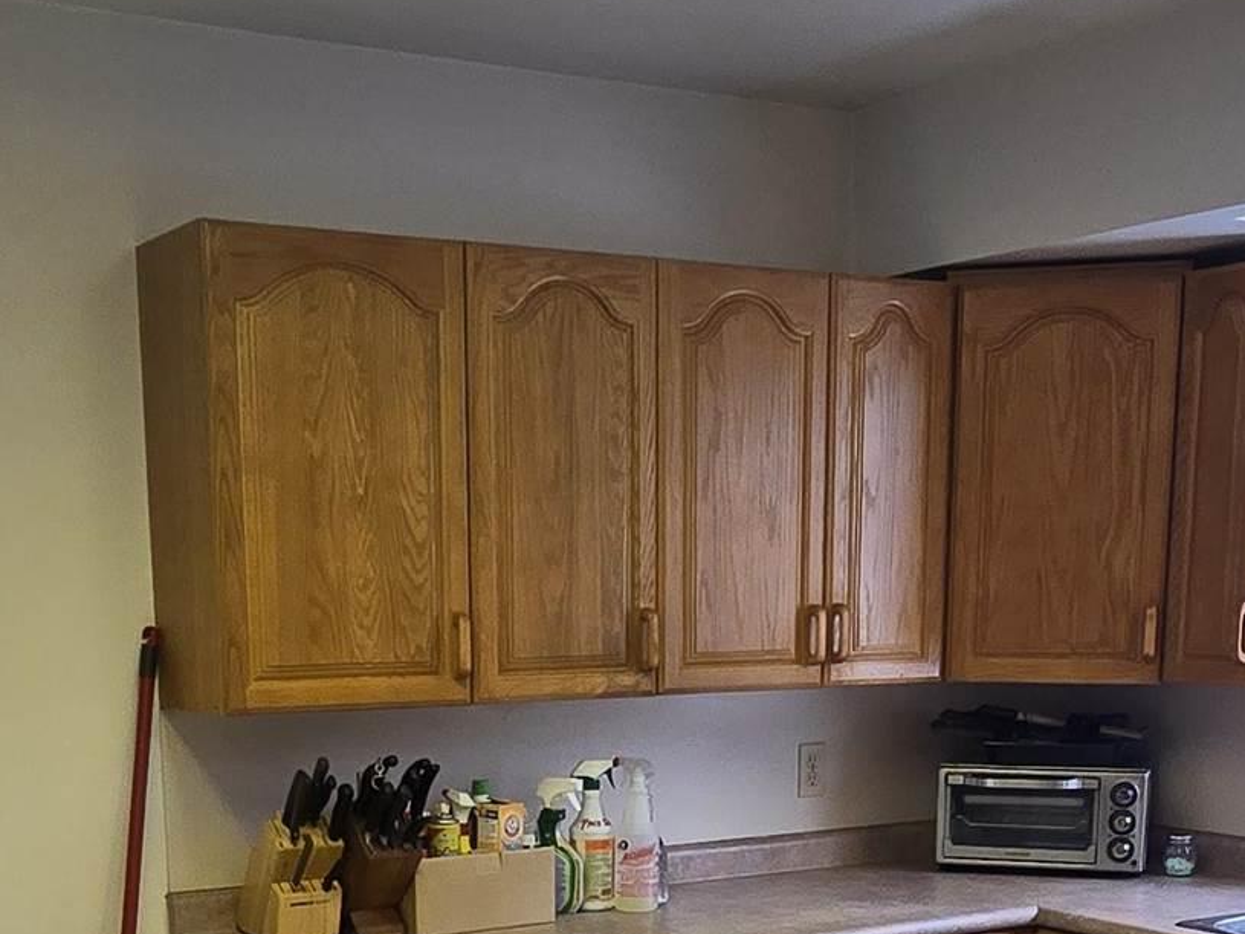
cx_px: 550
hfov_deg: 38.9
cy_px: 1006
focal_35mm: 49
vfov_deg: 27.4
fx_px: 1762
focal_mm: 2.2
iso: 64
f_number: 2.2
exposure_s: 1/120
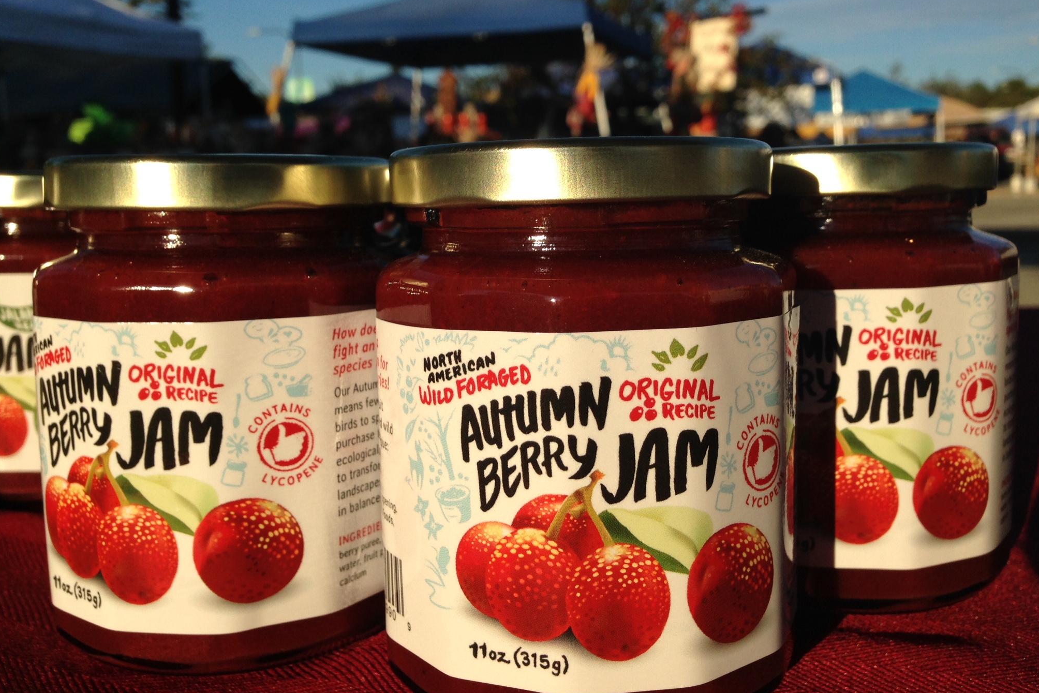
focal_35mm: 35
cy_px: 308
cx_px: 524
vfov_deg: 37.8
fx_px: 1010
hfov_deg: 54.4
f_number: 2.4
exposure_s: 1/2463
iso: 50
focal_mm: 4.12
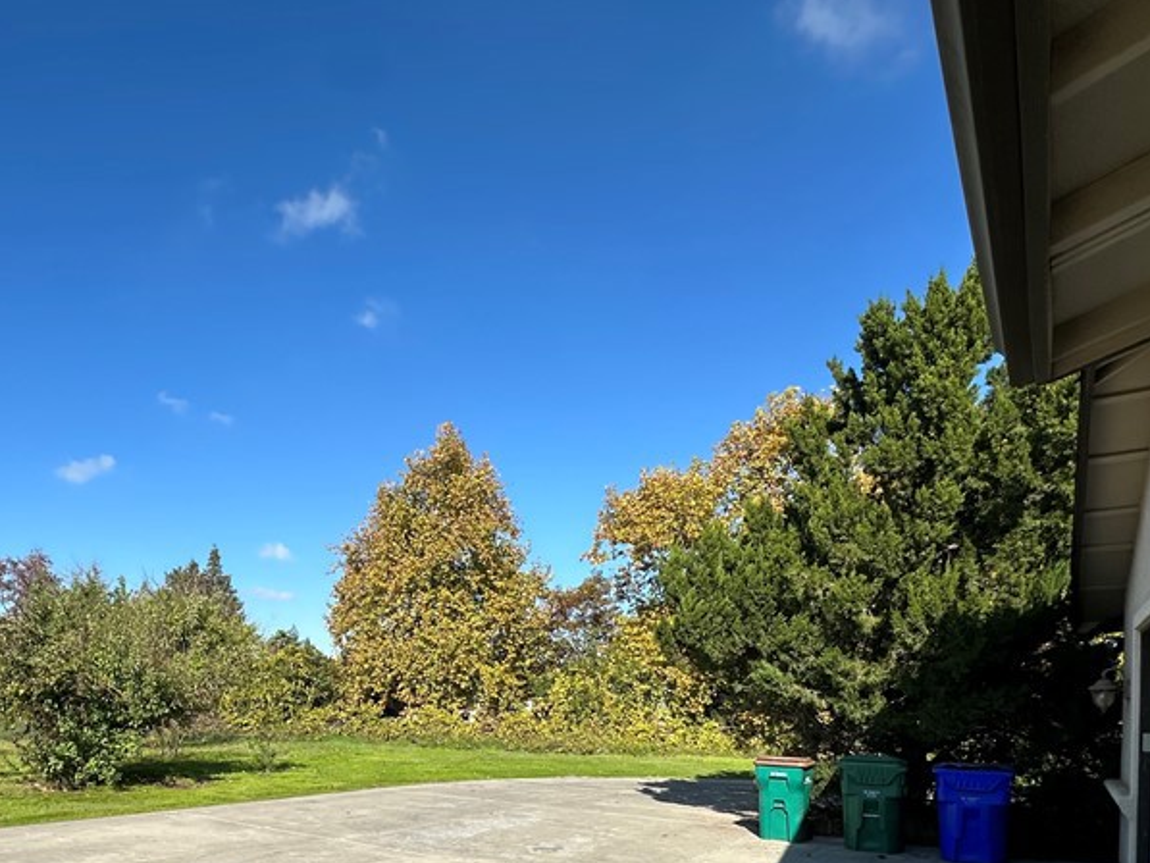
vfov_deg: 52.9
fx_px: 797
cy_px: 697
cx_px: 351
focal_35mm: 24
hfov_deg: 68.8
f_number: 2.2
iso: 50
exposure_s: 1/2174
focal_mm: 2.22
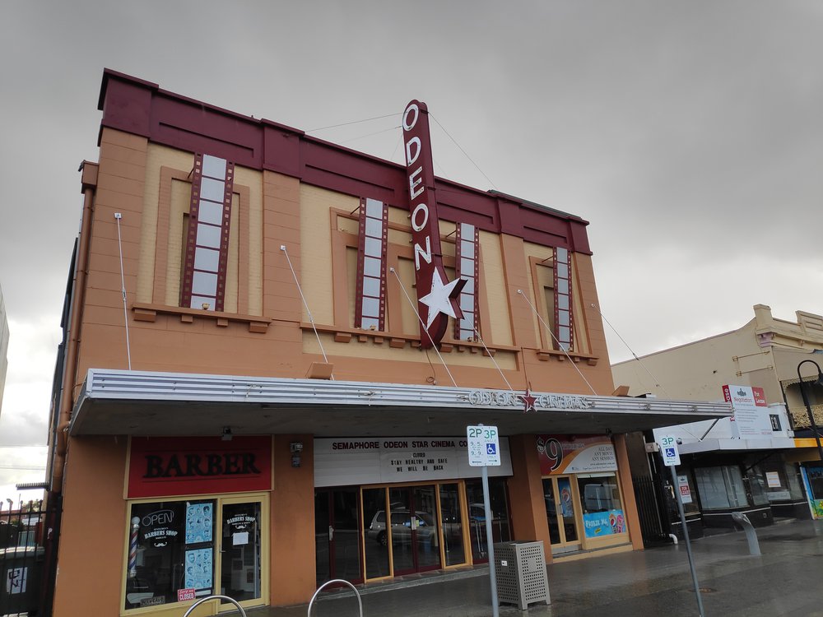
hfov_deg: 81.7
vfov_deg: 66.0
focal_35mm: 20
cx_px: 412
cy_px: 308
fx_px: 476
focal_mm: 3.94
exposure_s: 1/495
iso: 100
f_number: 1.9
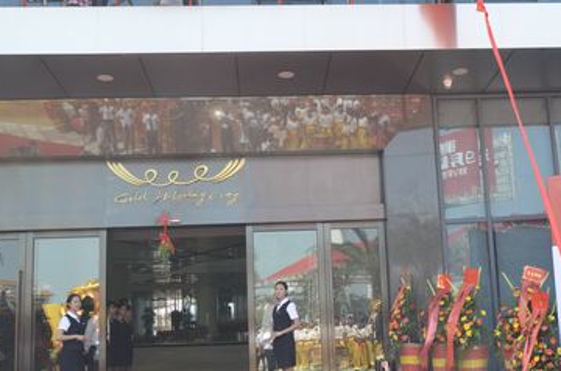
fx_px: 699
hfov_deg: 43.0
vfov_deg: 29.7
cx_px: 382
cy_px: 171
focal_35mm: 45
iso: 400
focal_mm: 18
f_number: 8
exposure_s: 1/200
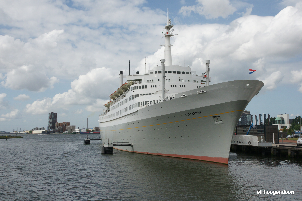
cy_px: 100
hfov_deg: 43.6
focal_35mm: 45
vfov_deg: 29.9
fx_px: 377
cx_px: 151
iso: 200
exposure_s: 1/320
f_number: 13
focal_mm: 30
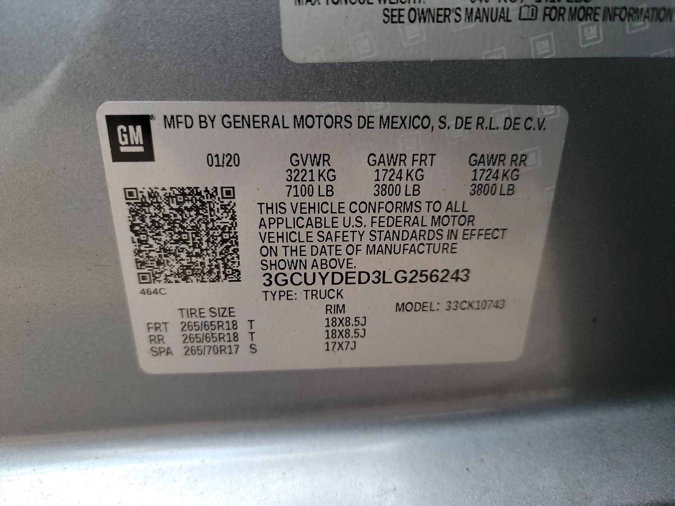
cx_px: 338
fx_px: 468
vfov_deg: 56.8
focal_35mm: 24
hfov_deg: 71.6
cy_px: 253
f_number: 1.8
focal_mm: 6.7
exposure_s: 1/59
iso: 342
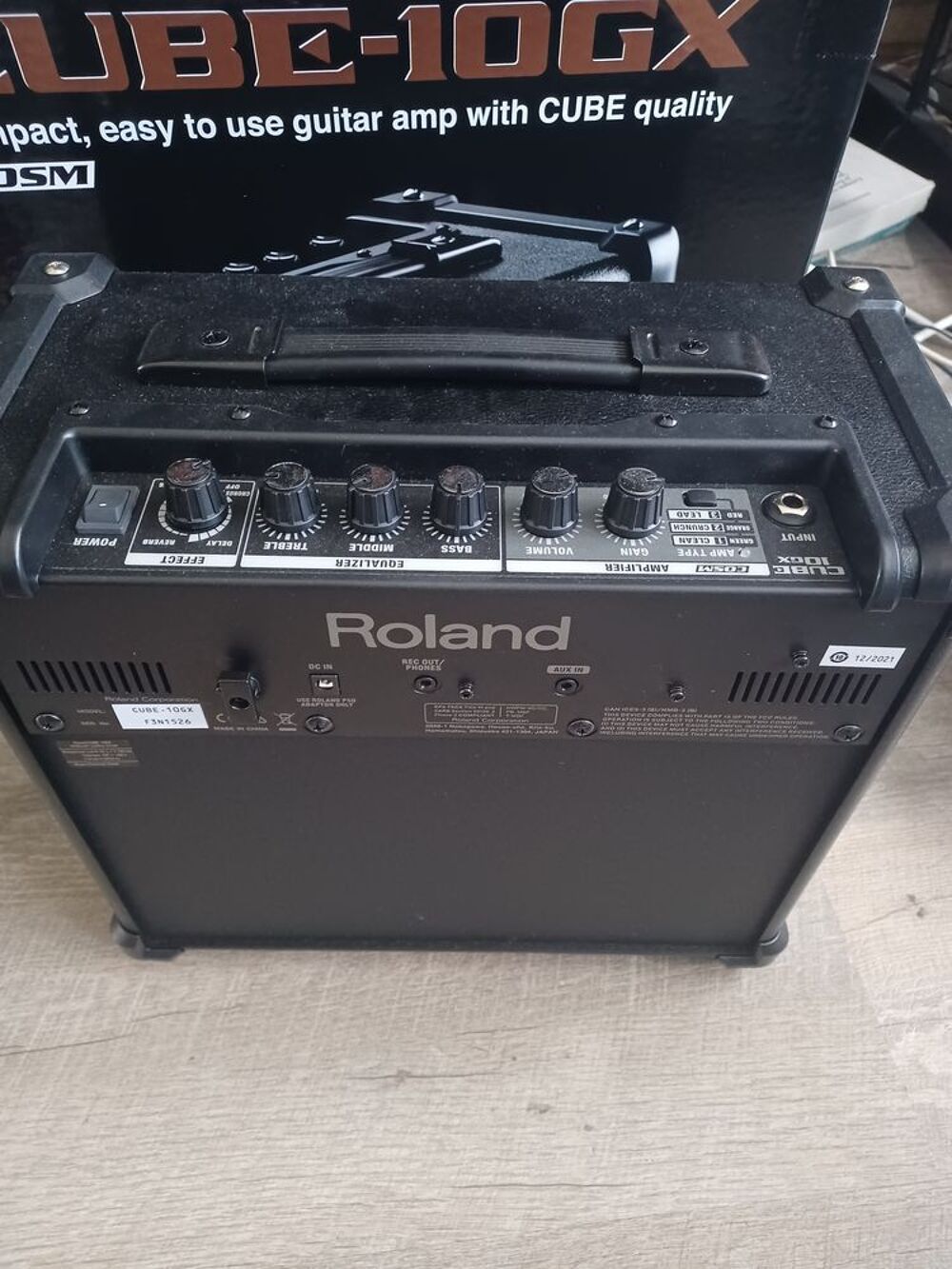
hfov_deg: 54.9
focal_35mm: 25
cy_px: 634
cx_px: 476
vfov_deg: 69.4
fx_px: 917
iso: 2000
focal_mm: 4.6
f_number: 1.8
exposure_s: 1/16.7
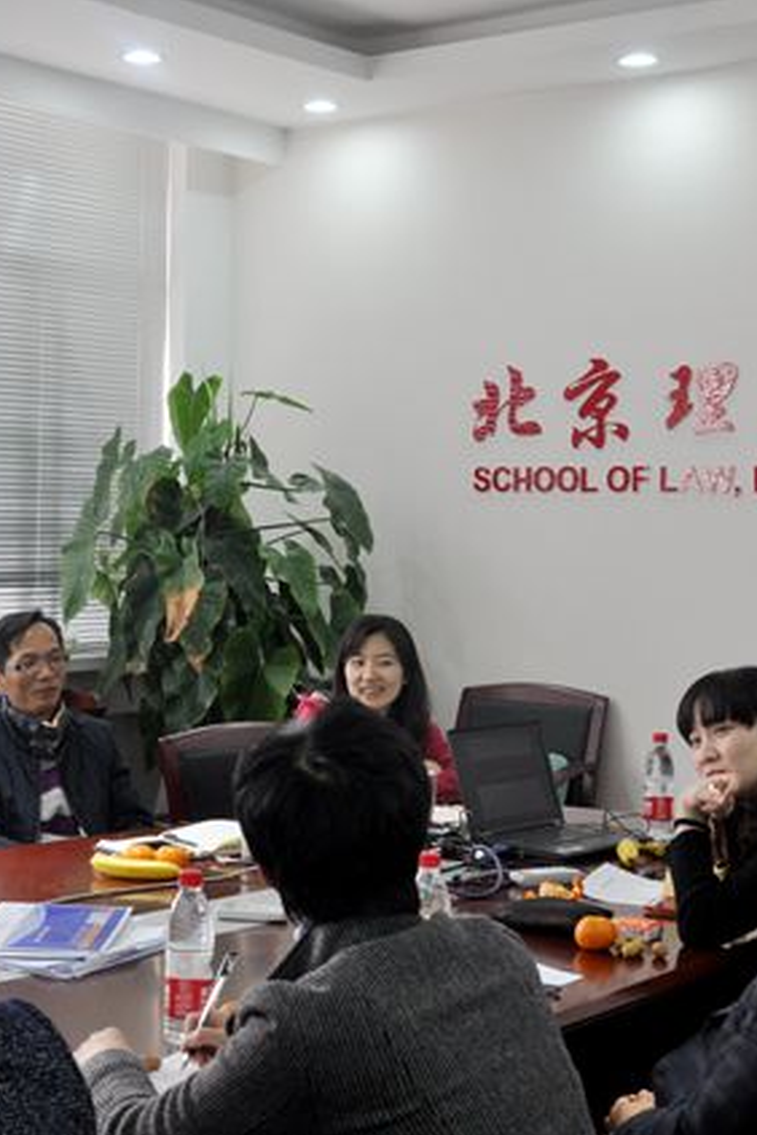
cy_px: 568
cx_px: 223
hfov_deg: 22.8
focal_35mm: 59
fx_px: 1861
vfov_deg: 33.9
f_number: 7.1
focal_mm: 26
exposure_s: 1/60
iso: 640
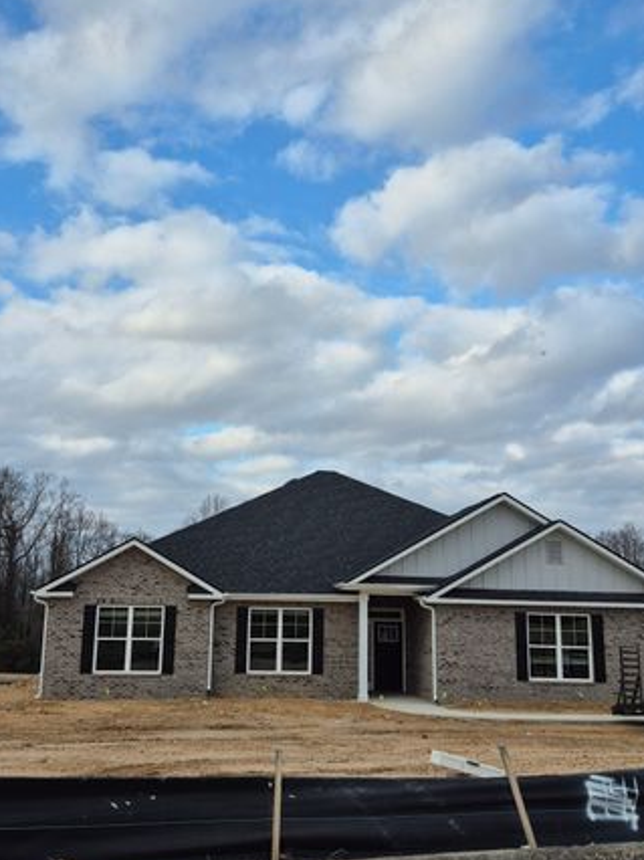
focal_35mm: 36
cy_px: 455
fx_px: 894
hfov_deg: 39.6
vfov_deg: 51.4
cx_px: 291
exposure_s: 1/1256
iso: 25
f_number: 1.8
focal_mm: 5.4
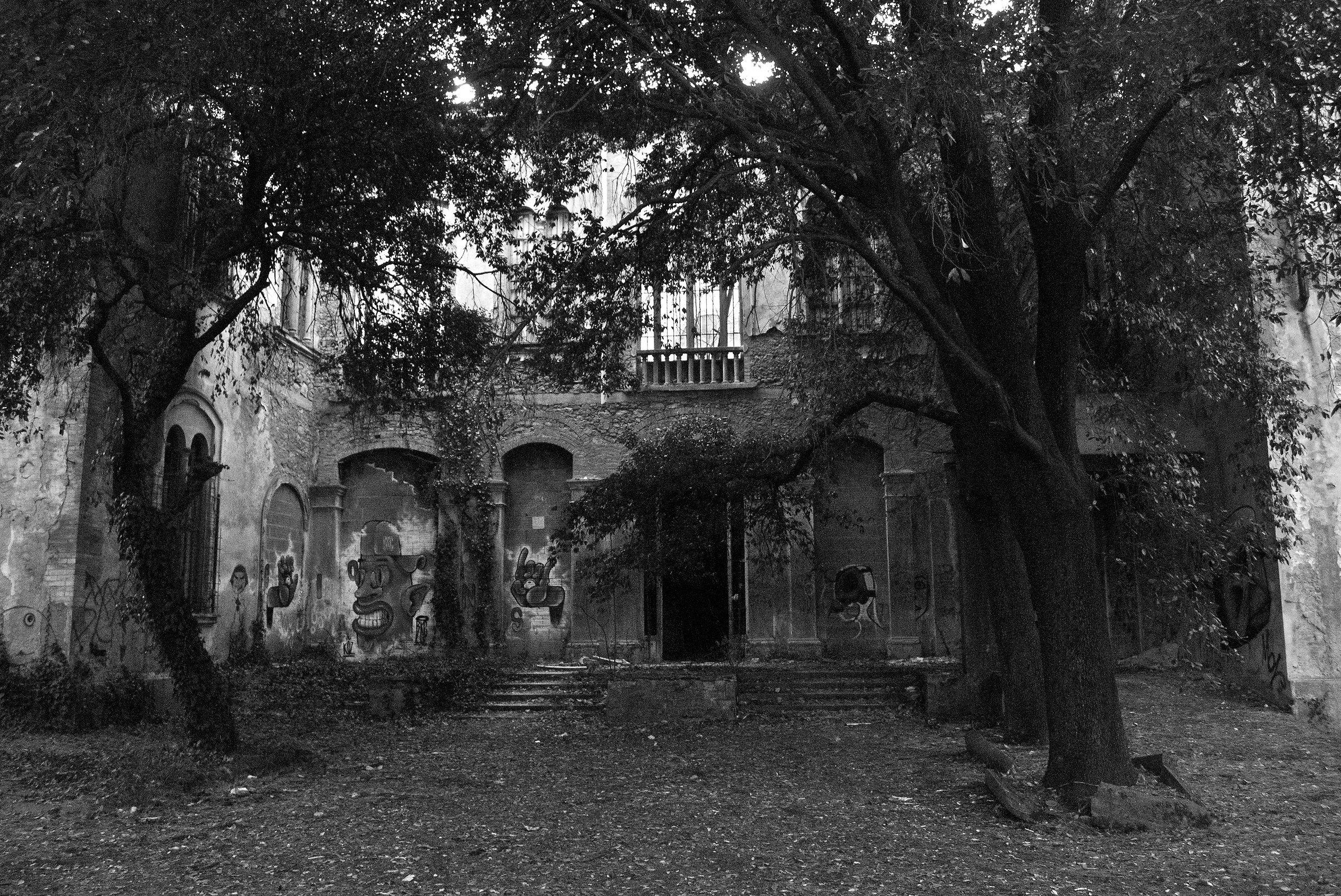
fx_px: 1007
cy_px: 448
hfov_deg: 67.3
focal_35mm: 27
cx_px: 670
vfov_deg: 48.0
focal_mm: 18
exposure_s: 1/80
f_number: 5
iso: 400
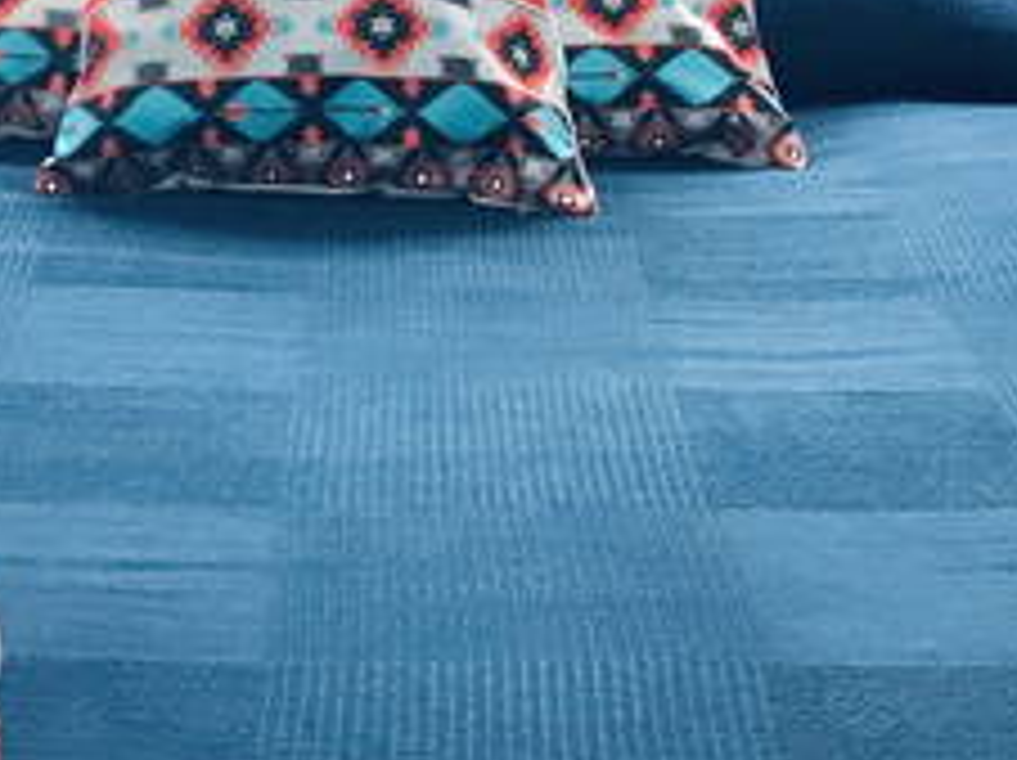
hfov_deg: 19.9
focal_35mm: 98
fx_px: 2876
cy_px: -346
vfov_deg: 14.2
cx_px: 230
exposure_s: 1/25
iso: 32
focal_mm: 3.99
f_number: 1.8
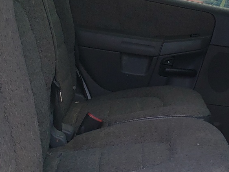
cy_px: 69
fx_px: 490
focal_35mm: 74
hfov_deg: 26.0
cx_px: 169
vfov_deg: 19.9
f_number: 1.5
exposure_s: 1/667
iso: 50
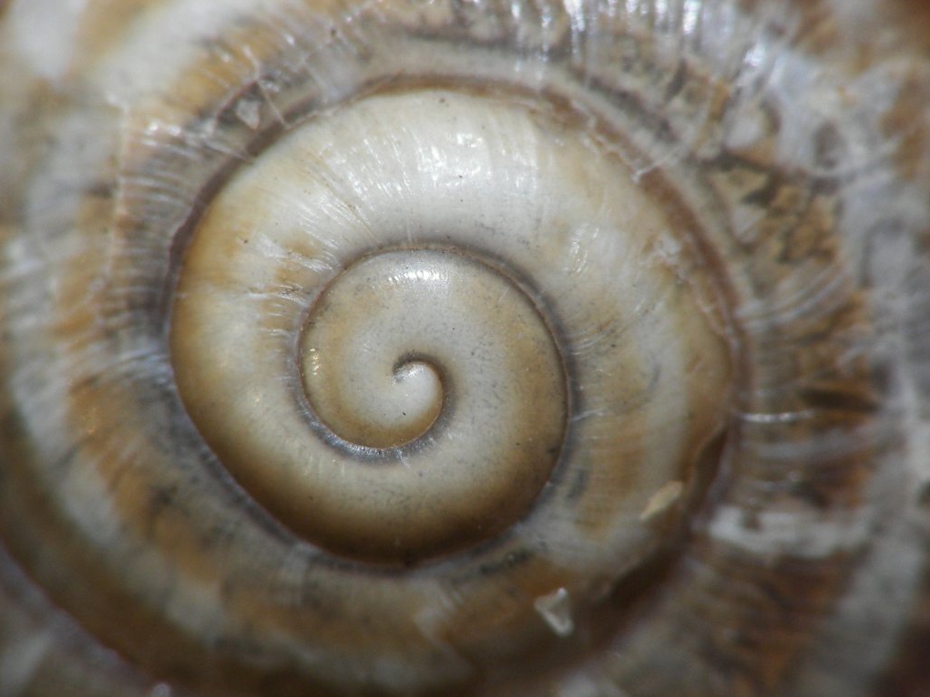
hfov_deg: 5.8
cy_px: 348
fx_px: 9243
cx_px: 465
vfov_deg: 4.3
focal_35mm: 344
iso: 100
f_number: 8
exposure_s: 1/250
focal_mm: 56.8
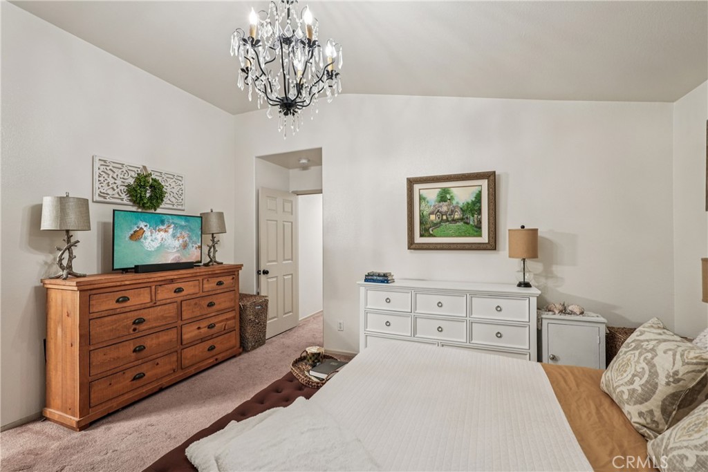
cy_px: 236
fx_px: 315
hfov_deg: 96.7
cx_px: 354
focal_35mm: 16
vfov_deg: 73.8
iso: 400
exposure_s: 1/3.33
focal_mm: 16
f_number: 8
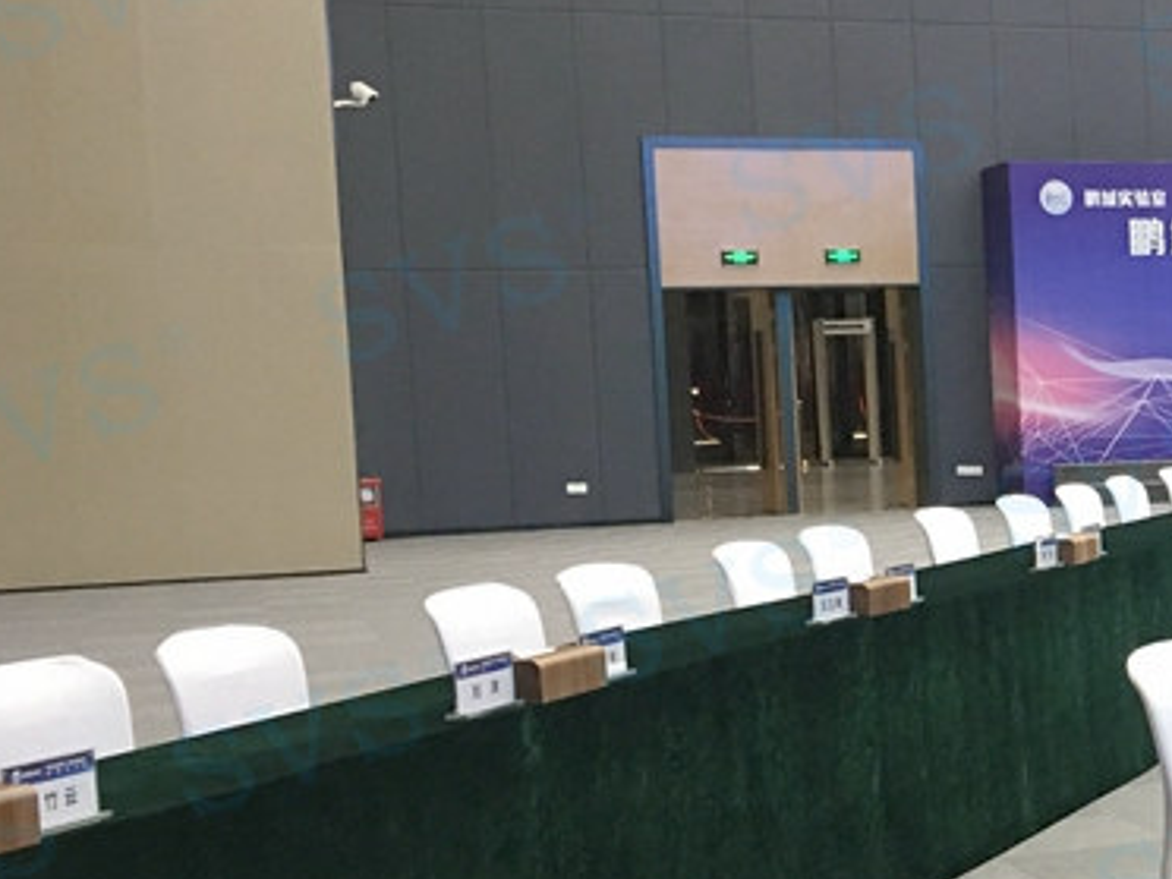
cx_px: 1481
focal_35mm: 78
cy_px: 592
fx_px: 2641
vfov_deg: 18.8
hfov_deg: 22.6
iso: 80
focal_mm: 4.15
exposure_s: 1/17
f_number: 2.2
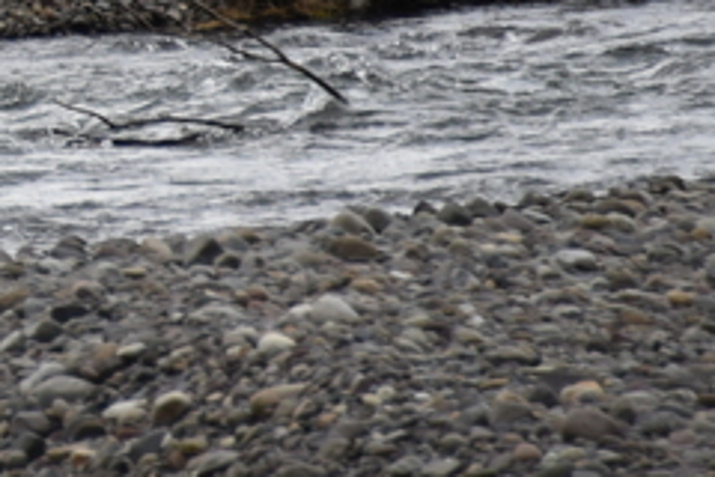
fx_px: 31795
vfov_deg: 0.9
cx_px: -730
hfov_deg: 1.3
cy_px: -337
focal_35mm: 1601
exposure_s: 1/640
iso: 320
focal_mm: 300
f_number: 5.6
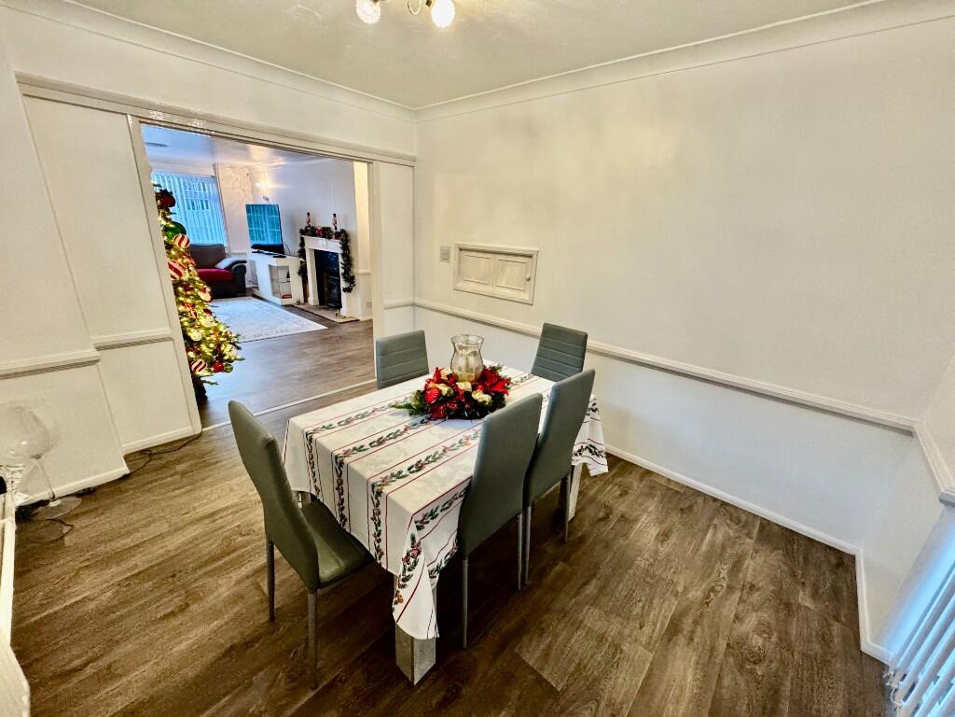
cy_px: 358
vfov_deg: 85.7
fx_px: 386
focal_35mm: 14
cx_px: 478
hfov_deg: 102.1
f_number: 2.2
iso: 640
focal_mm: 2.22
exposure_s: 1/50
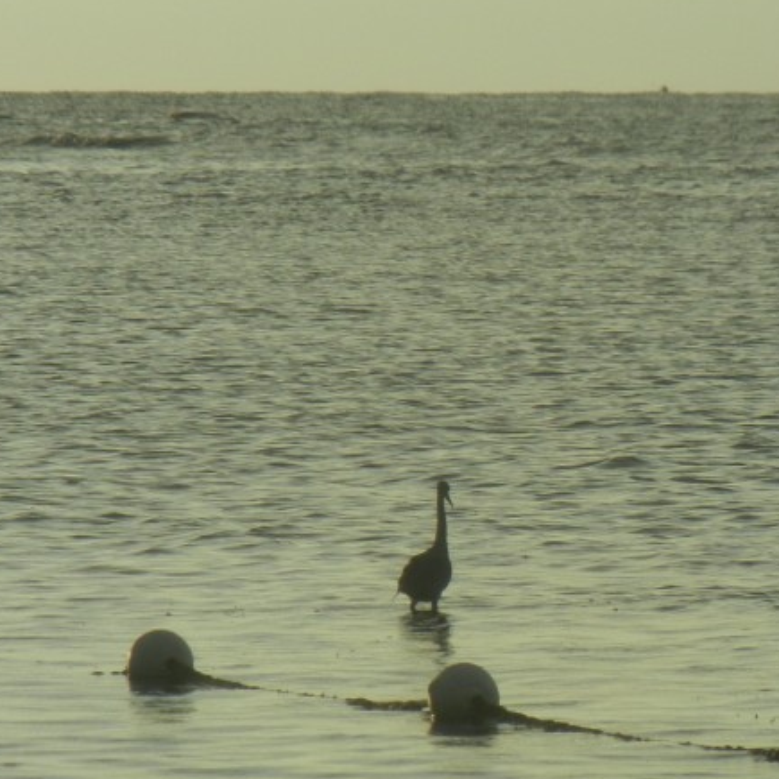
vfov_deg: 3.2
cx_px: 561
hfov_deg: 3.2
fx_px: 13876
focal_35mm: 545
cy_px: 519
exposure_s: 1/272
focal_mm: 47.2
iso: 160
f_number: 10.2
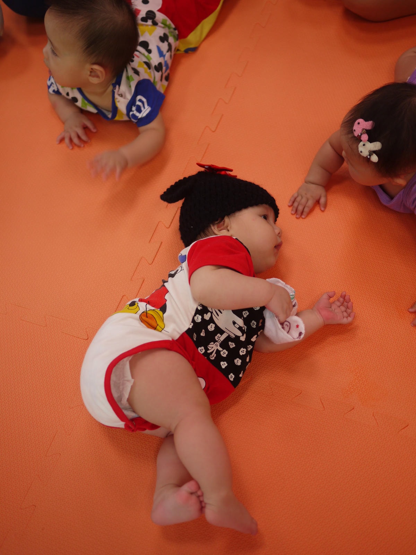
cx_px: 208
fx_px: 641
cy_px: 278
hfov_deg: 36.0
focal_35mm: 40
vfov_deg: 46.8
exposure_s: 1/200
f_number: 1.7
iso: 160
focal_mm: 20
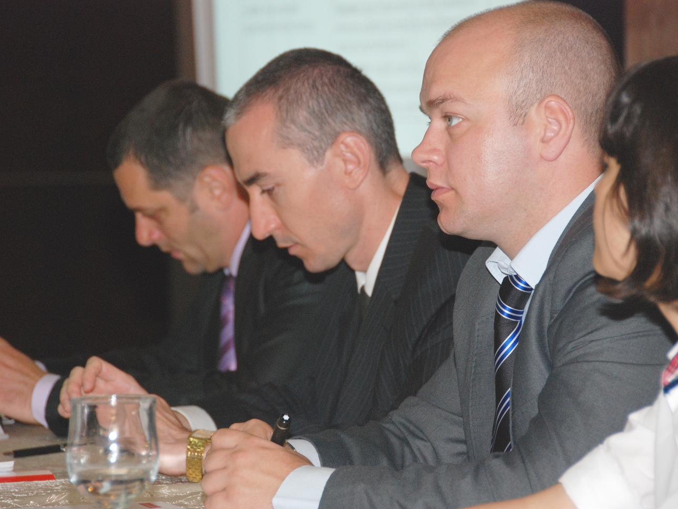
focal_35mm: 211
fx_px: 4133
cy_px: 255
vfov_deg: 7.0
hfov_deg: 9.4
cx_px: 372
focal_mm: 130
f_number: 5.6
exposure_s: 1/60
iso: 400
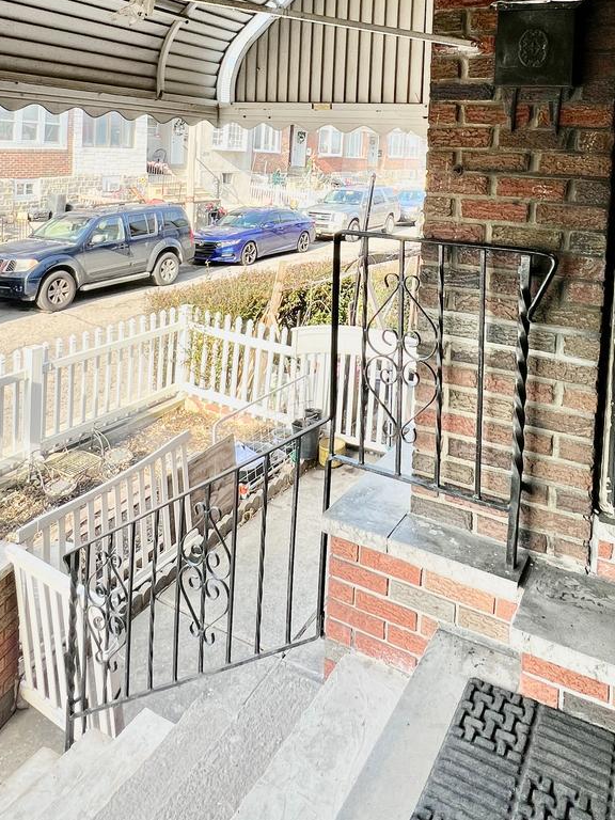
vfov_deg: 61.6
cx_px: 342
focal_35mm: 26
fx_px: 616
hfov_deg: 53.0
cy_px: 161
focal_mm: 1.57
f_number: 1.8
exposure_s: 1/217
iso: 32
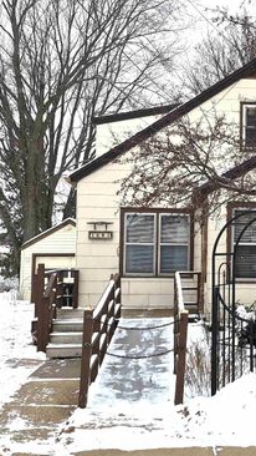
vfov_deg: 37.8
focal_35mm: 55
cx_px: 244
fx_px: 663
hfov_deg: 21.2
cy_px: 227
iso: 80
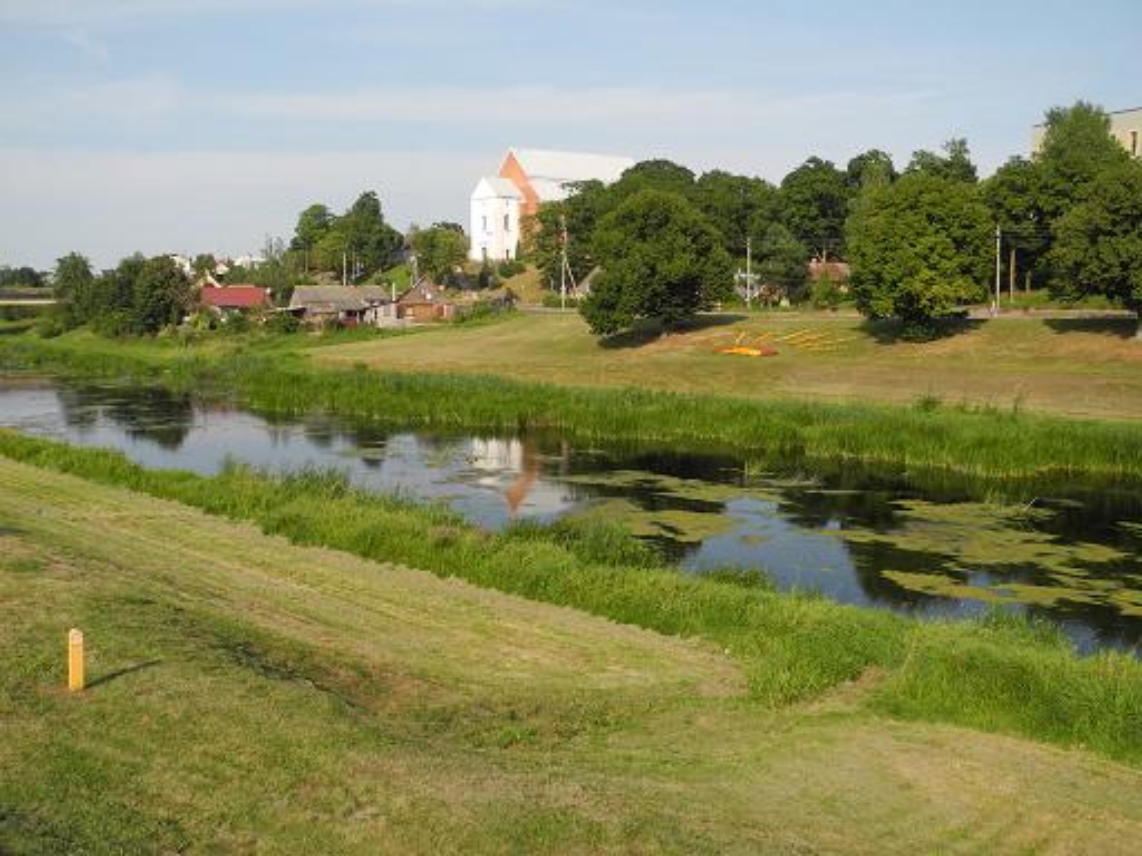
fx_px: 1254
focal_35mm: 38
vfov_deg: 37.7
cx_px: 571
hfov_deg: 49.0
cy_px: 428
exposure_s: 1/1000
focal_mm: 8.1
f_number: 3.5
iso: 100
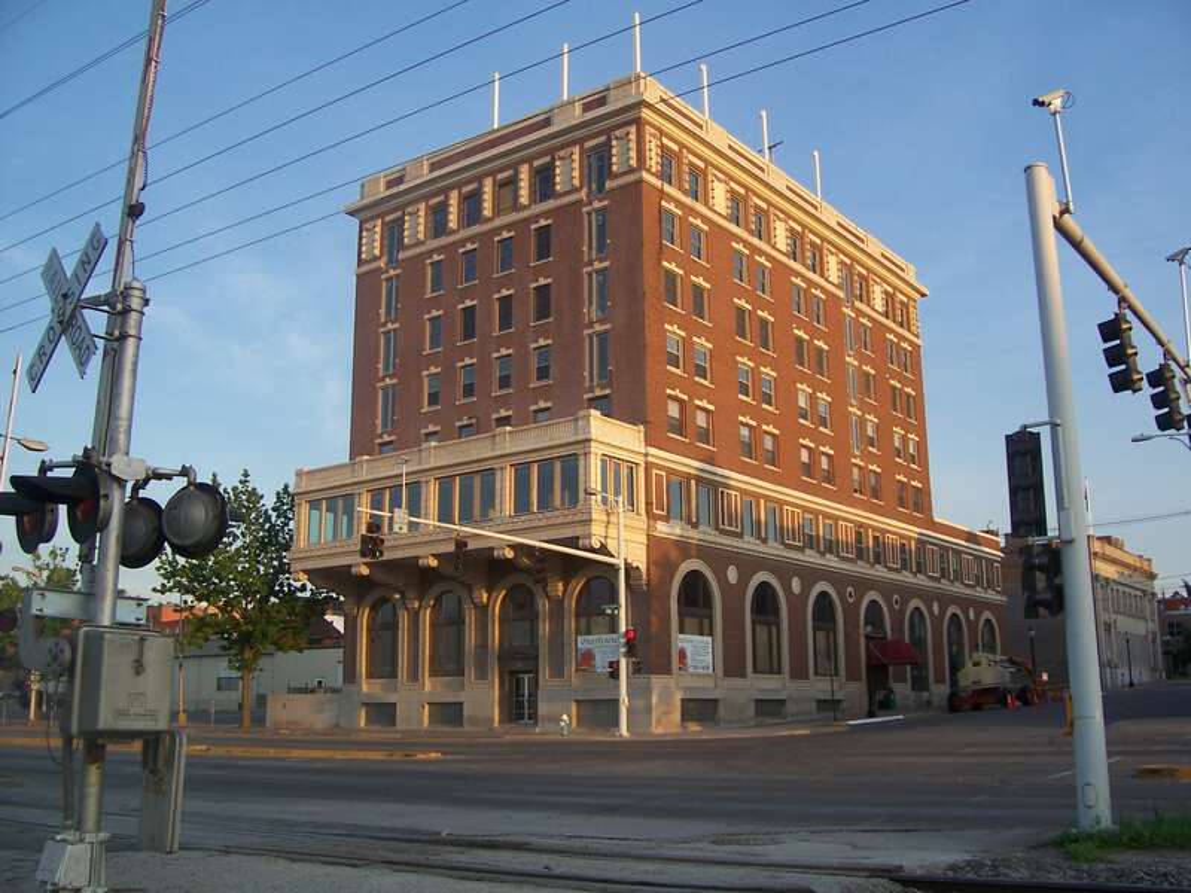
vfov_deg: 41.8
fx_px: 1170
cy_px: 446
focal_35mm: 34
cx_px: 596
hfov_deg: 54.0
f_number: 2.7
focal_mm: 5.6
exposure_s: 1/350
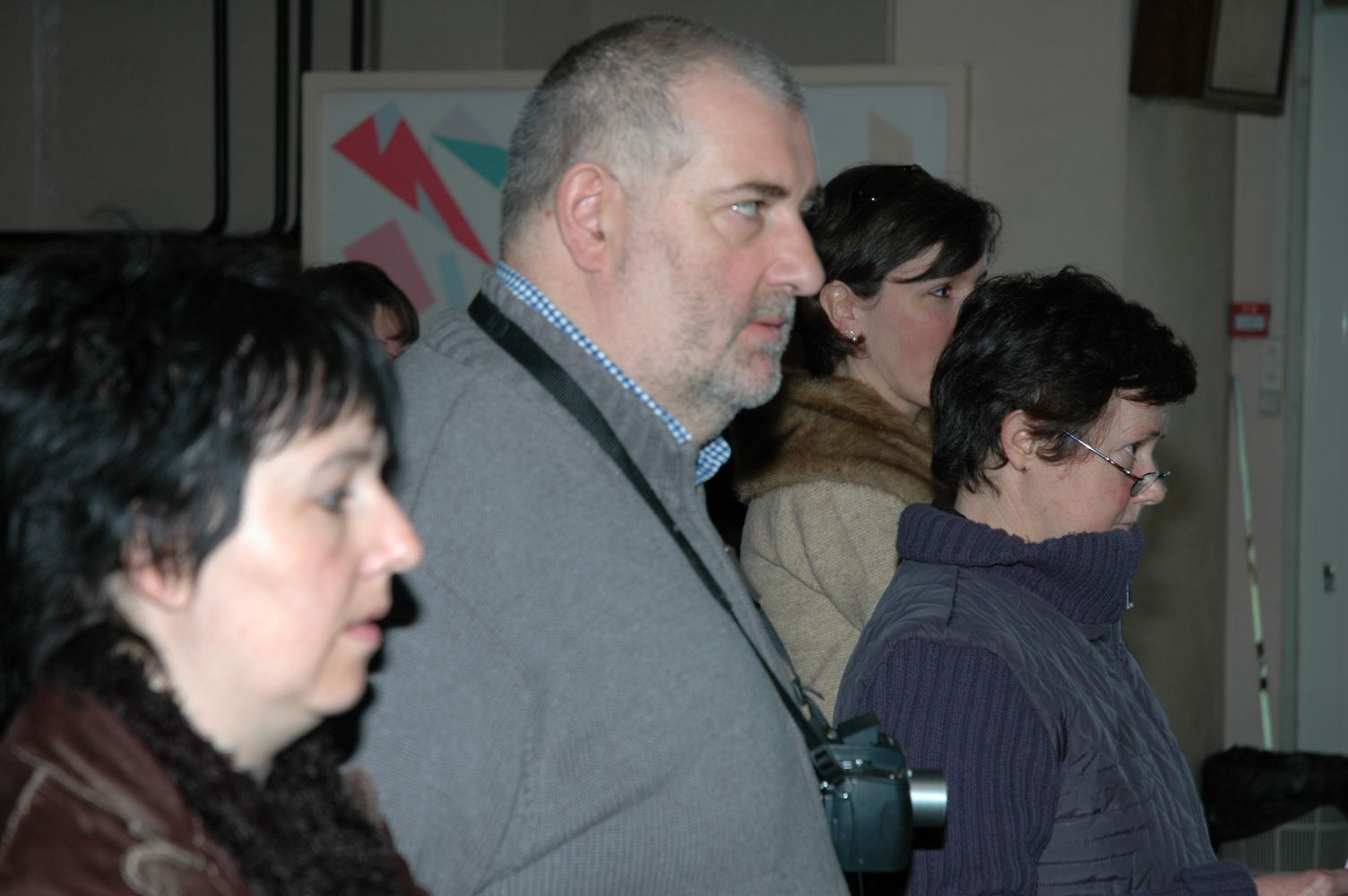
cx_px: 674
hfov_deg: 21.9
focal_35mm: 93
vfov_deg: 14.7
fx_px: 3479
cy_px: 448
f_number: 4.5
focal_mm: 62
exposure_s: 1/60
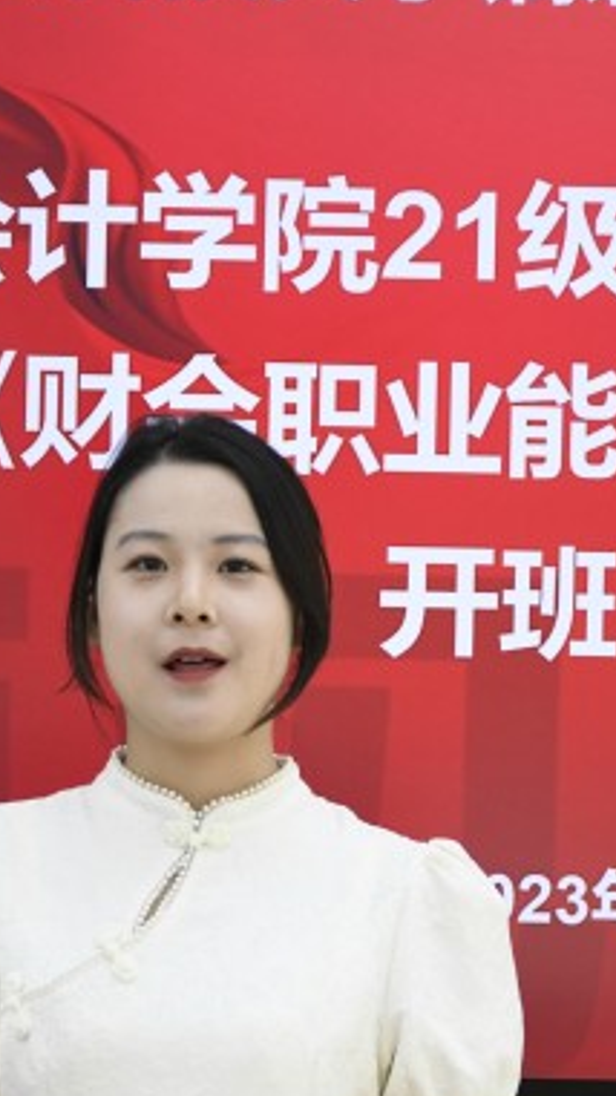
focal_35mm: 277
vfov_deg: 7.8
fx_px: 8052
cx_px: 173
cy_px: 558
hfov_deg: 4.4
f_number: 5.3
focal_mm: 112
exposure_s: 1/400
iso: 2500
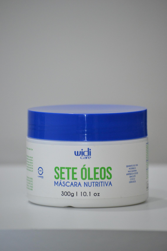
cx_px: 84
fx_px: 1305
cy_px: 126
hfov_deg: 7.3
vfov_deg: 11.0
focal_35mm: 188
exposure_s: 1/200
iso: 1600
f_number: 5
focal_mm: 125
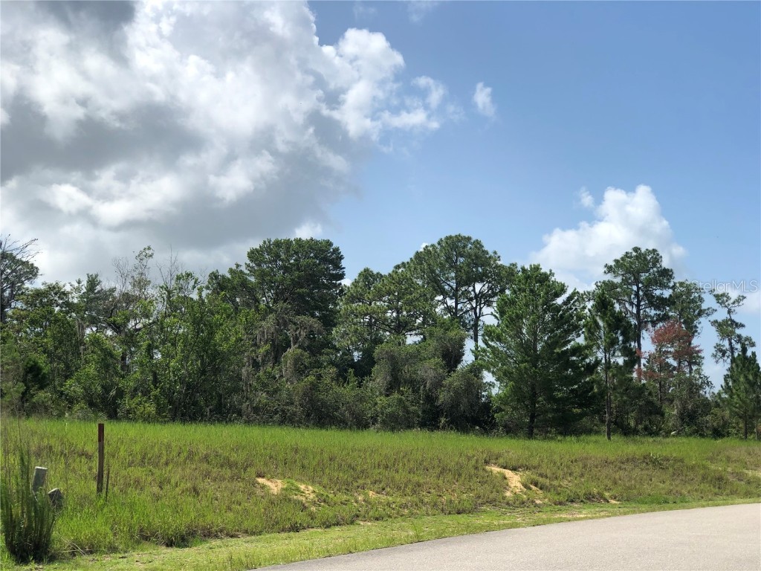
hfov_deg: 33.8
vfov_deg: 25.7
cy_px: 286
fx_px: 1253
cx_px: 380
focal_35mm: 57
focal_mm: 6.6
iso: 20
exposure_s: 1/1116
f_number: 2.8
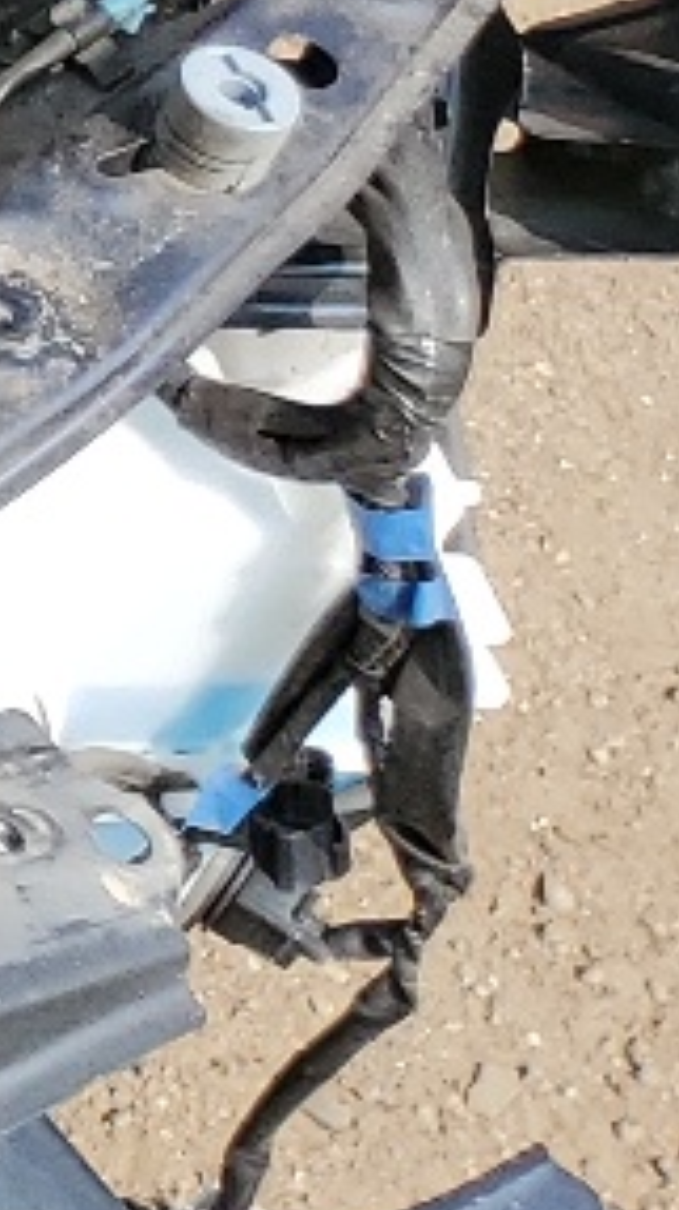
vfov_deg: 12.8
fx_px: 5068
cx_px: -2577
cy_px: -725
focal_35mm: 158
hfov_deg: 5.8
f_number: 1.5
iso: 50
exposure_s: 1/1429
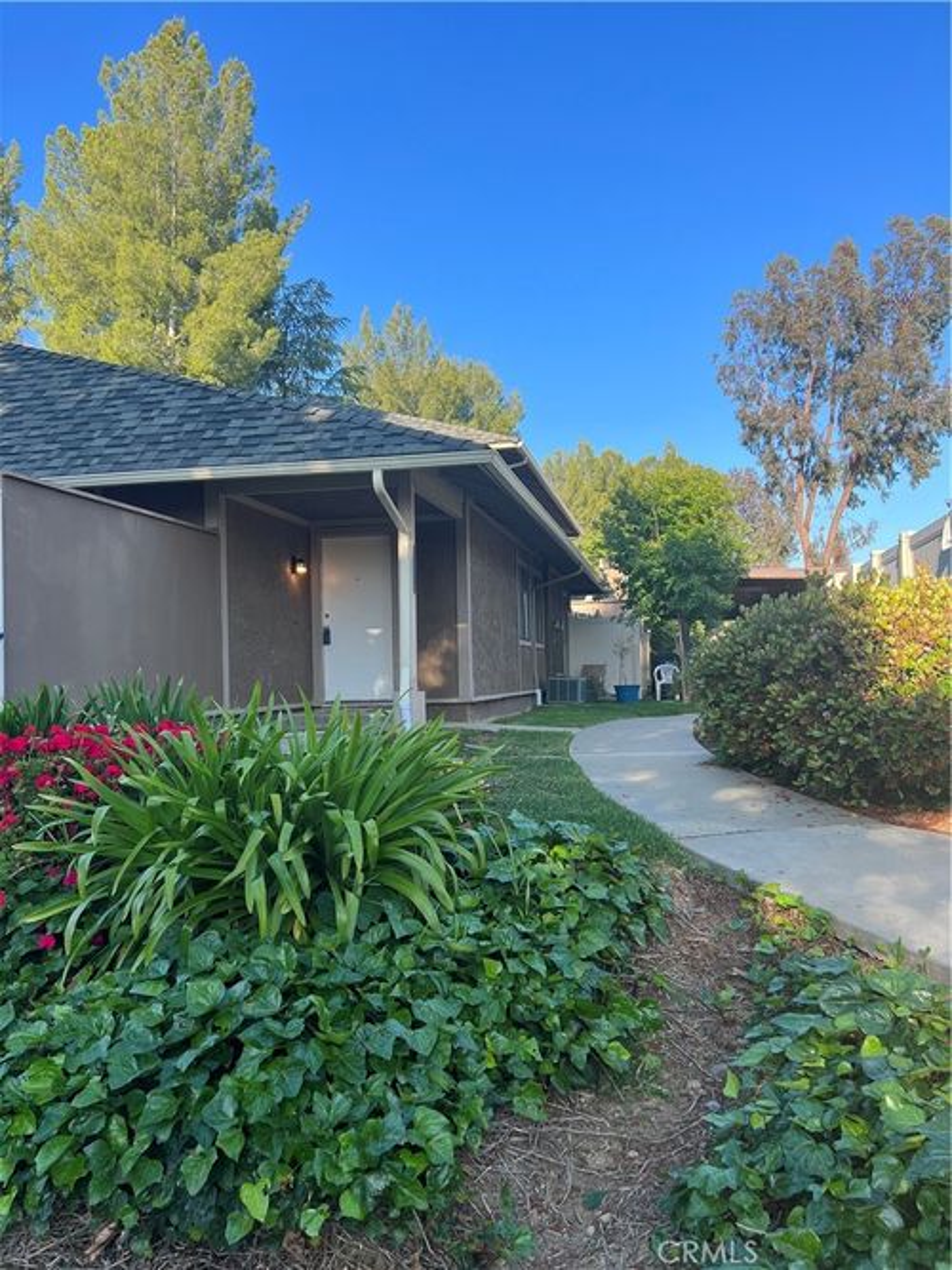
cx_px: 476
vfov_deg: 67.3
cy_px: 635
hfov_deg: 53.0
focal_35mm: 26
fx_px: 954
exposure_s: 1/1209
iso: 50
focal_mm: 5.7
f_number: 1.5
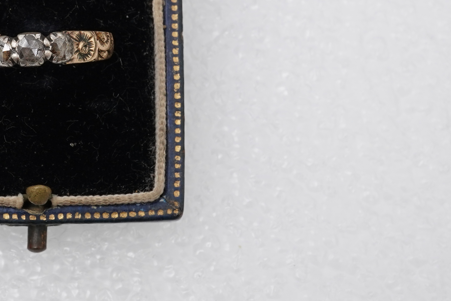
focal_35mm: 98
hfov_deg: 20.4
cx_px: 37
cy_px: 44
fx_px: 1228
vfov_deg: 13.9
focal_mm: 30
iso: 500
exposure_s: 1/125
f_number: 20
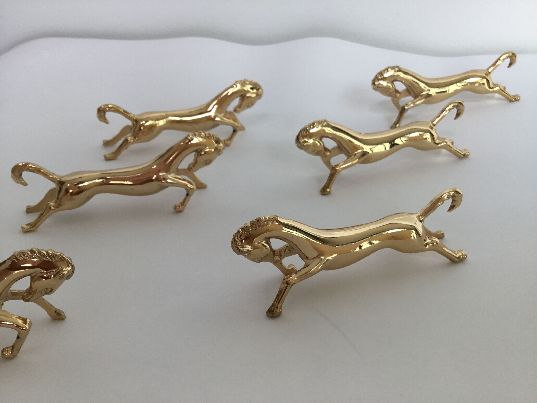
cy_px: 202
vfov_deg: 45.4
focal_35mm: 31
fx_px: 481
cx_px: 268
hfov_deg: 58.4
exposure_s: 1/100
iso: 40
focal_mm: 3.3
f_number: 2.4
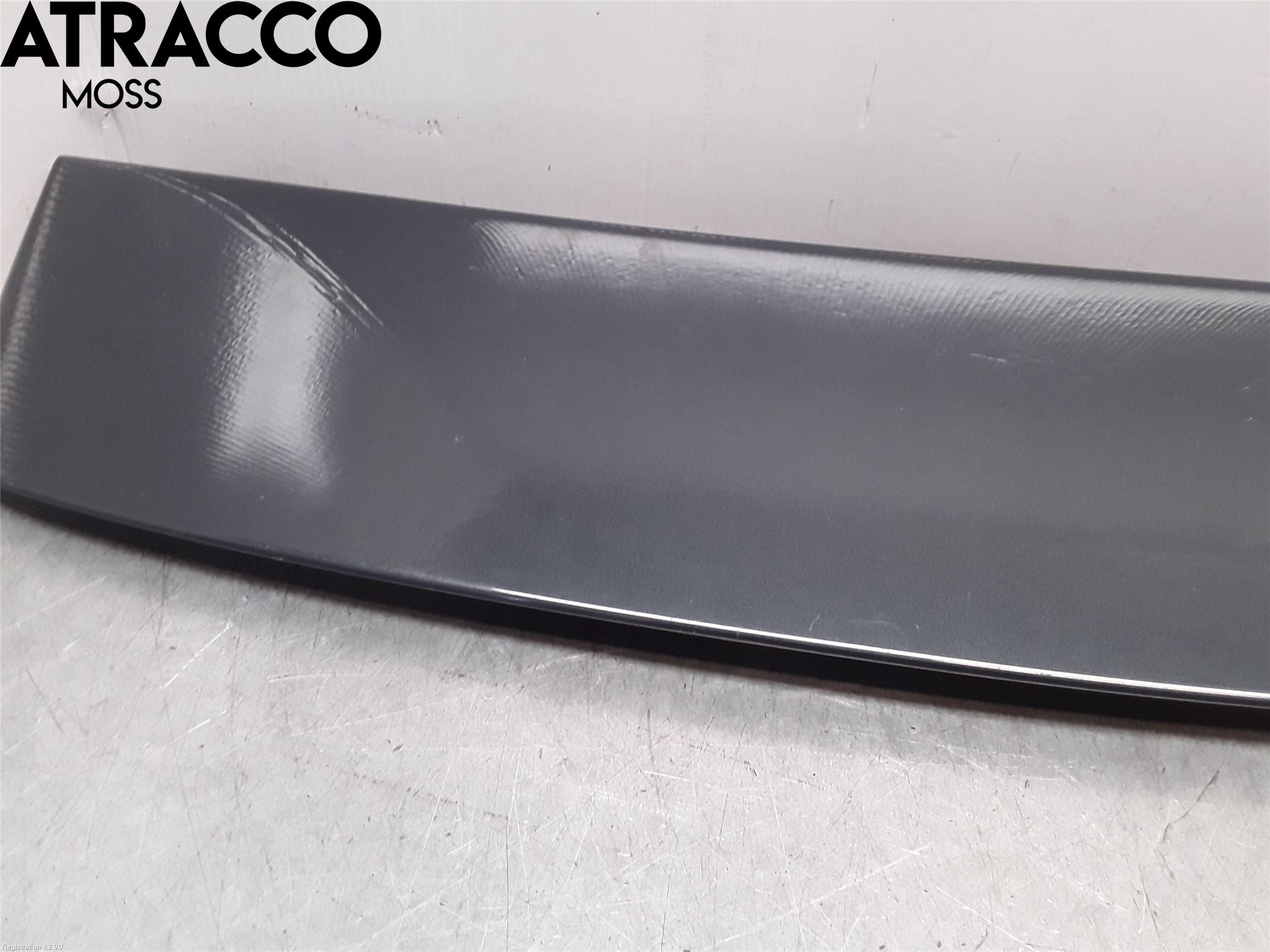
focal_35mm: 28
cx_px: 635
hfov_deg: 63.4
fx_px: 1027
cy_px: 476
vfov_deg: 49.7
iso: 100
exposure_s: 1/100
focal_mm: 2.91
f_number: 1.9
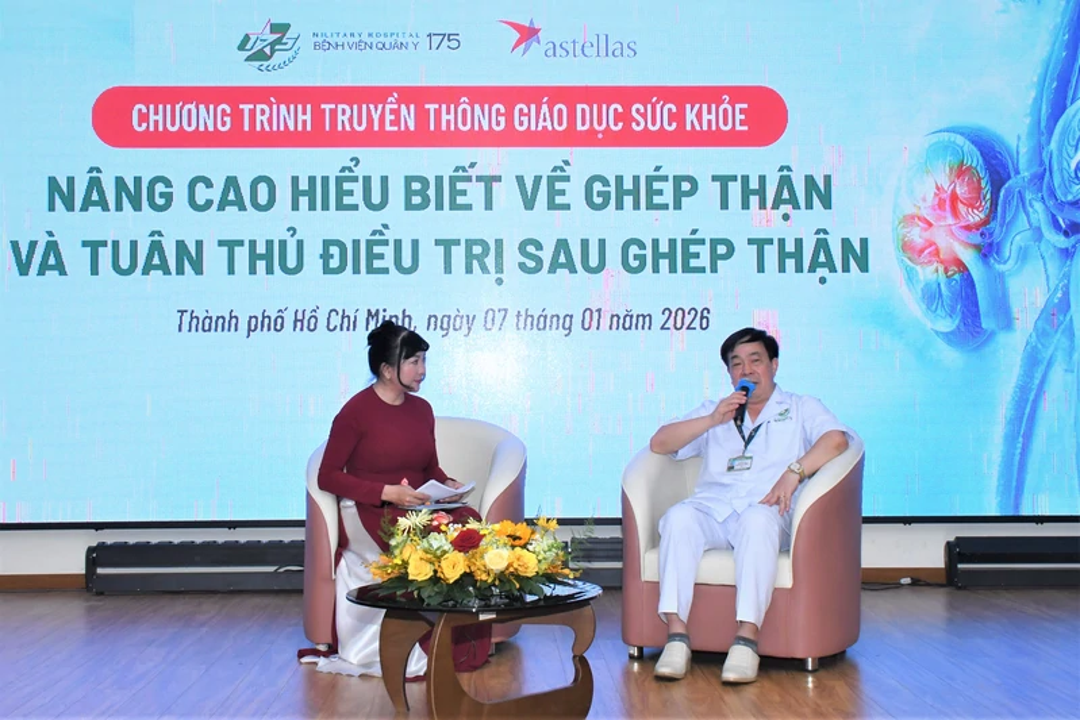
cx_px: 540
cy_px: 360
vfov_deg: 34.2
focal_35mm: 39
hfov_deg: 49.5
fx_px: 1170
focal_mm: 26
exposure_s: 1/160
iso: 1600
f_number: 14
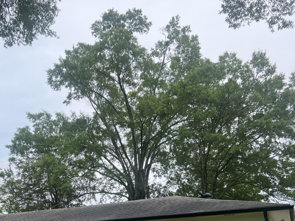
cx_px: 73
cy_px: 191
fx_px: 401
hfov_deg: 39.3
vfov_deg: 29.8
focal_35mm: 47
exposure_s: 1/2353
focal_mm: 5.7
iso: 50
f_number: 1.5
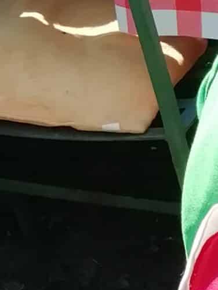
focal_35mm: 184
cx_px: 510
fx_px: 1544
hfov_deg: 7.6
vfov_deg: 10.7
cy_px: 166
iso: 50
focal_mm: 3.21
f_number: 2.2
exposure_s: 1/484
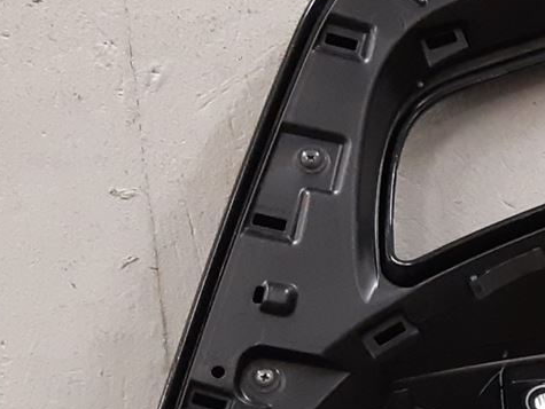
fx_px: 1765
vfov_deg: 13.2
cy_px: 249
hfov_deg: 14.9
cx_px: 1031
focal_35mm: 112
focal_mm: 3.93
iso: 250
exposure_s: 1/50
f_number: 1.7
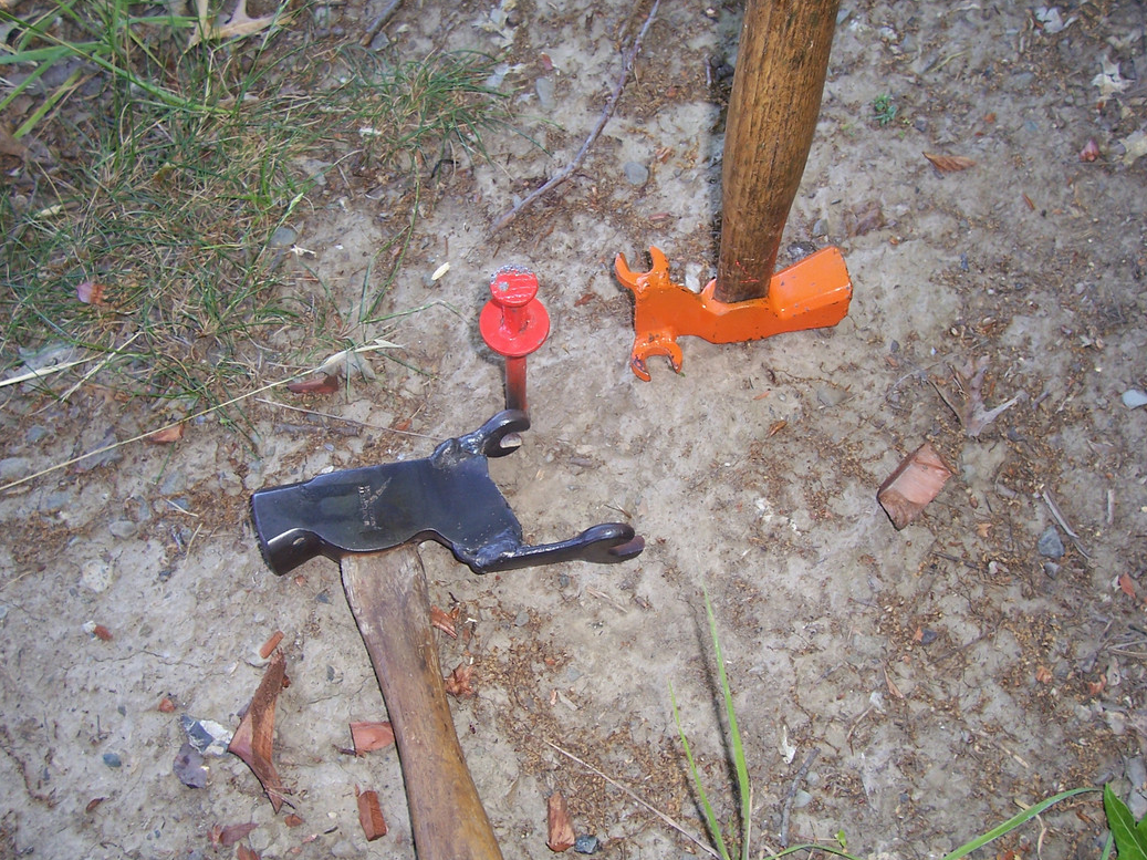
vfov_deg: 40.7
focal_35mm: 35
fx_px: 1159
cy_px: 436
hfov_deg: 52.6
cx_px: 571
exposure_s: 1/60
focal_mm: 5.6
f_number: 2.7
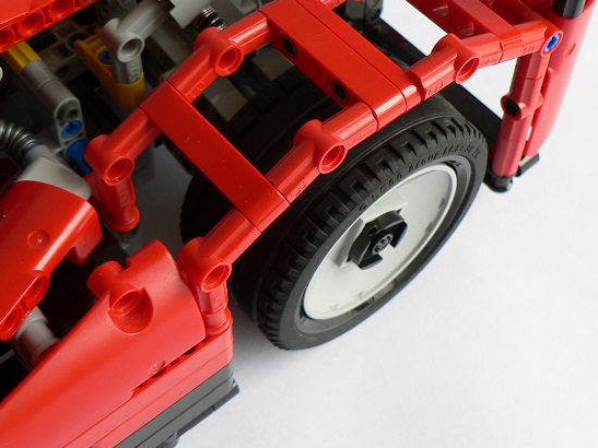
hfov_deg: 32.2
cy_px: 145
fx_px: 1036
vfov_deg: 24.3
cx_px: 323
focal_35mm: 60
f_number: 2.8
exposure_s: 1/50
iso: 80
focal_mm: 6.9
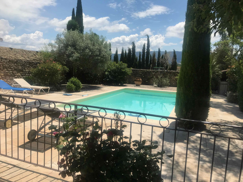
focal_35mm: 28
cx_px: 122
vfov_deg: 49.7
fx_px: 197
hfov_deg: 63.4
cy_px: 91
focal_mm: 3.99
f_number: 1.8
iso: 20
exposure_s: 1/3546
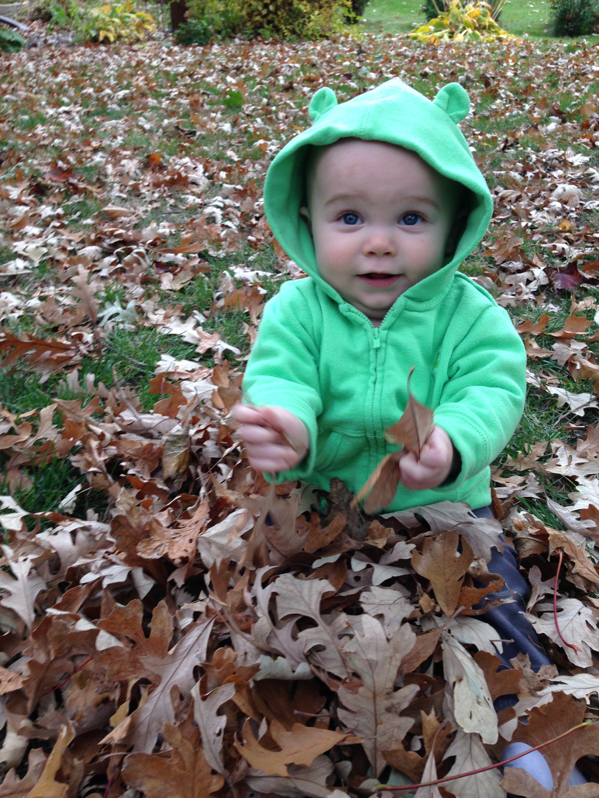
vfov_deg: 55.4
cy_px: 399
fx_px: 761
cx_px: 300
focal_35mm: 33
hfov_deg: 42.9
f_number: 2.4
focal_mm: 4.12
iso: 50
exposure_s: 1/40
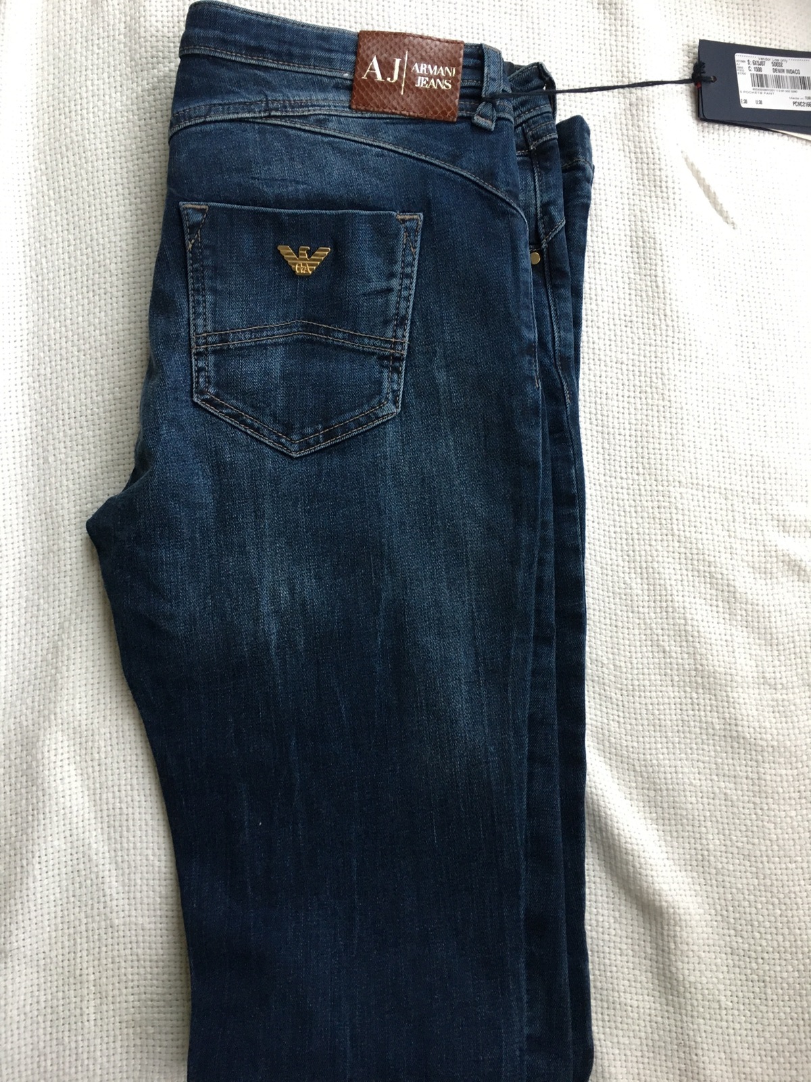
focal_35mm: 29
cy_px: 541
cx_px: 406
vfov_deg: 61.7
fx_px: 906
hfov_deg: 48.2
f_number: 2.2
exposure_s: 1/33
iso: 125
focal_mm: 4.15
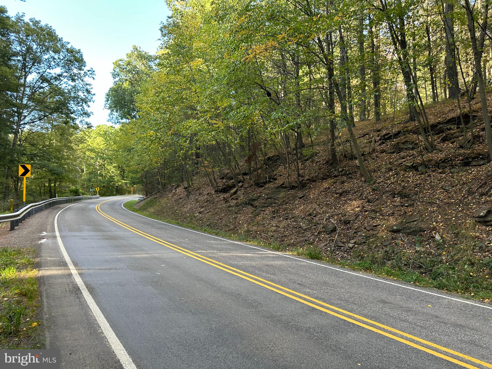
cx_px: 246
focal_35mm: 24
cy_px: 184
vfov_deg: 56.8
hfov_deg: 71.6
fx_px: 341
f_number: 1.78
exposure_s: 1/121
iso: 64
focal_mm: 6.86
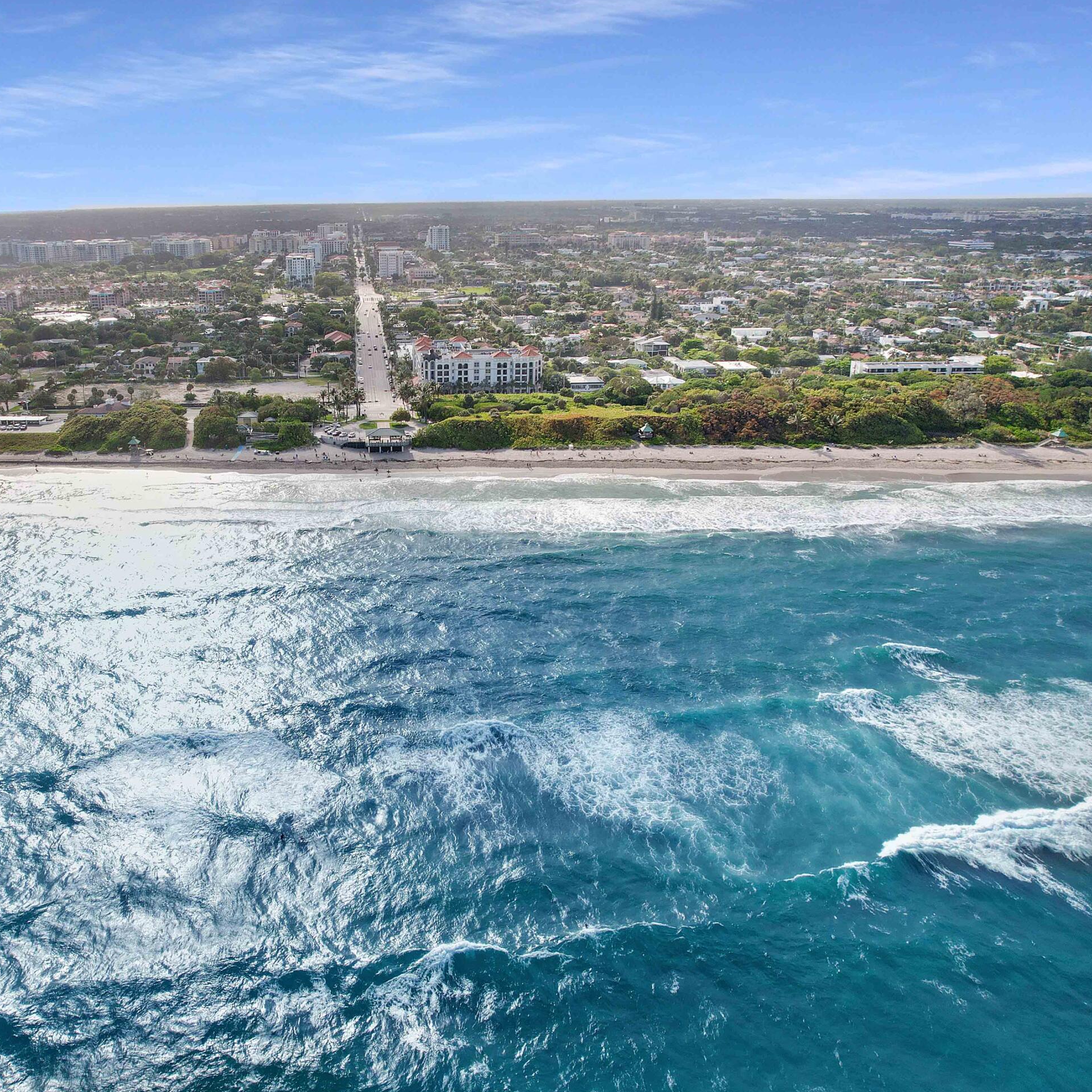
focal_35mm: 29
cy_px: 544
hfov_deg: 54.9
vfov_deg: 55.6
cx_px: 398
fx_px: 1035
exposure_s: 1/1000
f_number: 2.8
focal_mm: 8.38
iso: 100
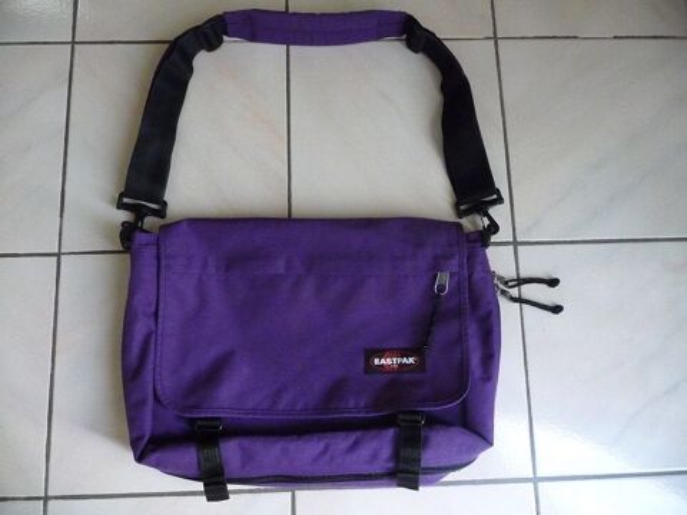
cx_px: 344
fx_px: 556
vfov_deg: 49.7
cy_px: 258
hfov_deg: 63.4
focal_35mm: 28
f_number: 3.3
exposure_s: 1/30
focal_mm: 4.7
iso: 800
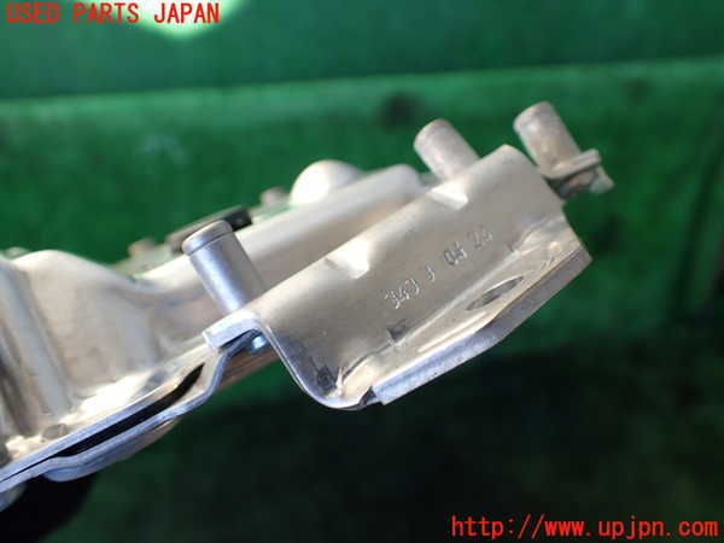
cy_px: 272
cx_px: 362
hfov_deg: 60.0
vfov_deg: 46.8
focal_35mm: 30
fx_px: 627
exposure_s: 1/125
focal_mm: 5.4
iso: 125
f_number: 2.3
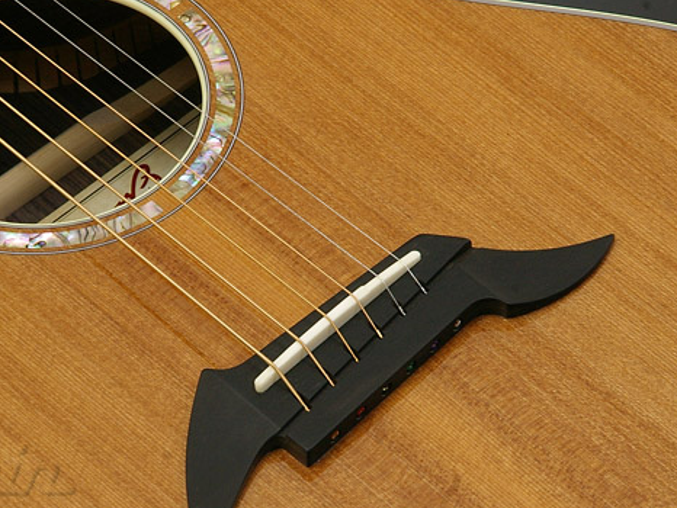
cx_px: 221
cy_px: 274
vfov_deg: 6.4
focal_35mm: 232
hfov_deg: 8.5
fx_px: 4540
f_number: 19
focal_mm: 113
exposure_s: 1
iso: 400
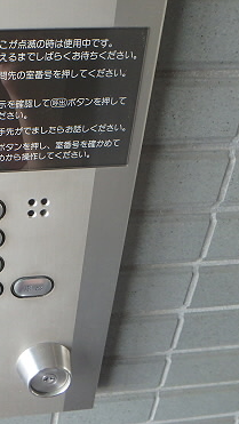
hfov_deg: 30.5
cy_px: 190
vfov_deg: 57.9
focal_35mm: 34
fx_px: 383
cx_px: -32
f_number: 3.5
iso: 400
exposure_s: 1/30
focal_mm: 3.7
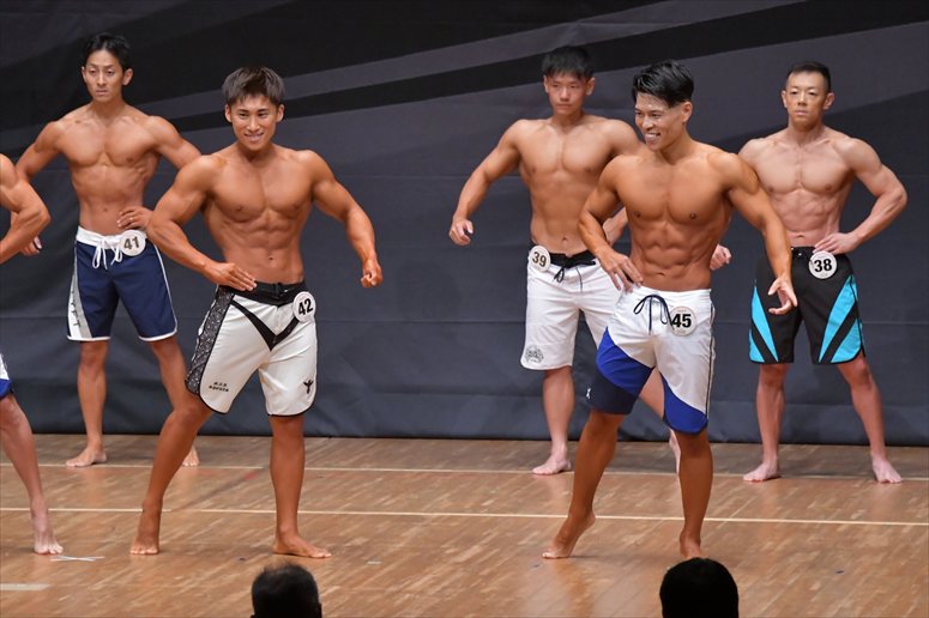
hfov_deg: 7.6
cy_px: 309
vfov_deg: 5.1
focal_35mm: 270
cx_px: 464
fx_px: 6964
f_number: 5.6
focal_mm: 180
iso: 6400
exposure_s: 1/400
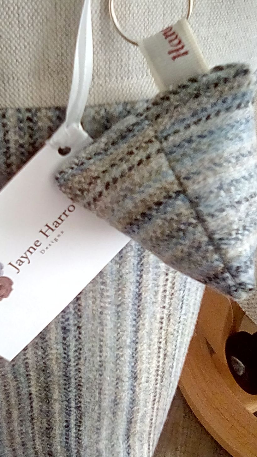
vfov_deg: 43.7
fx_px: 569
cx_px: 93
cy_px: 221
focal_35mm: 47
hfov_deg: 25.4
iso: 198
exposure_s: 1/30
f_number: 2.8
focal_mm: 3.1
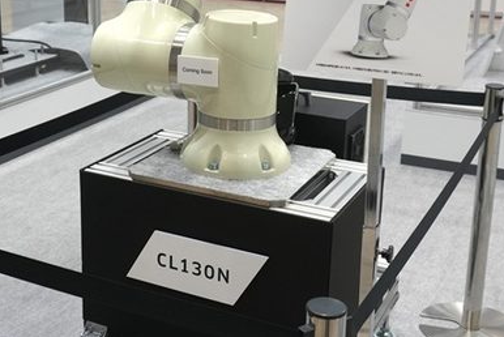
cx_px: 209
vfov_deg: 24.2
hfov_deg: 35.5
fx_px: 785
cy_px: 129
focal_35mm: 56
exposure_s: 1/160
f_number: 4
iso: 500
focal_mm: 16
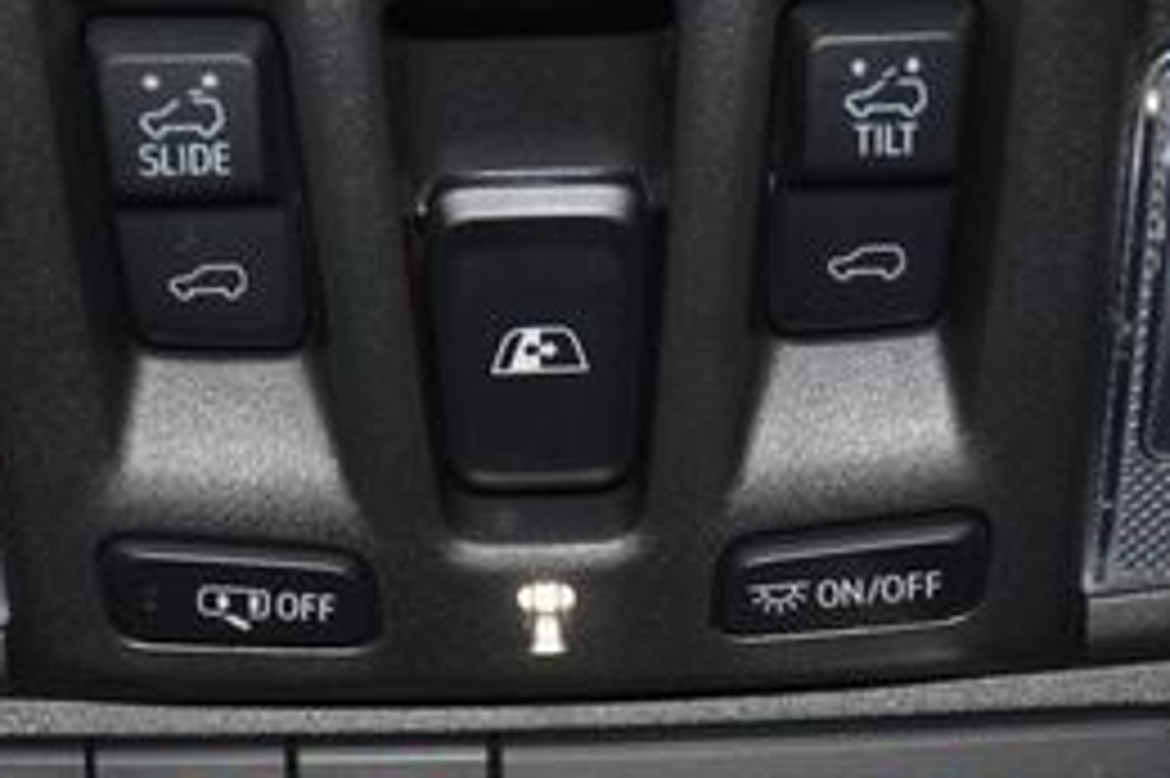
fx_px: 3483
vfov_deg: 12.7
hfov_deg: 19.1
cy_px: 551
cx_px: 518
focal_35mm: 107
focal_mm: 29
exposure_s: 1/60
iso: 640
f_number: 3.8
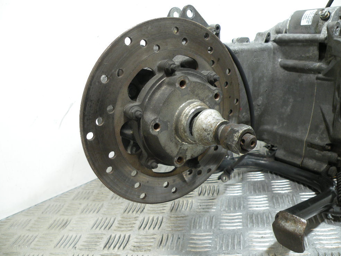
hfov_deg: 63.4
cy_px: 125
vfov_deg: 49.8
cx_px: 172
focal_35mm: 28
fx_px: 276
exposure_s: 1/59.8
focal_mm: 4.7
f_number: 2.8
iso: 130
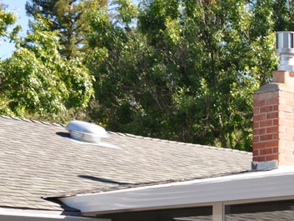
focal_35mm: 123
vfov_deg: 11.4
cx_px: 475
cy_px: 355
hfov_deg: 14.6
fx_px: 1045
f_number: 7.1
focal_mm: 20
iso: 200
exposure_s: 1/200
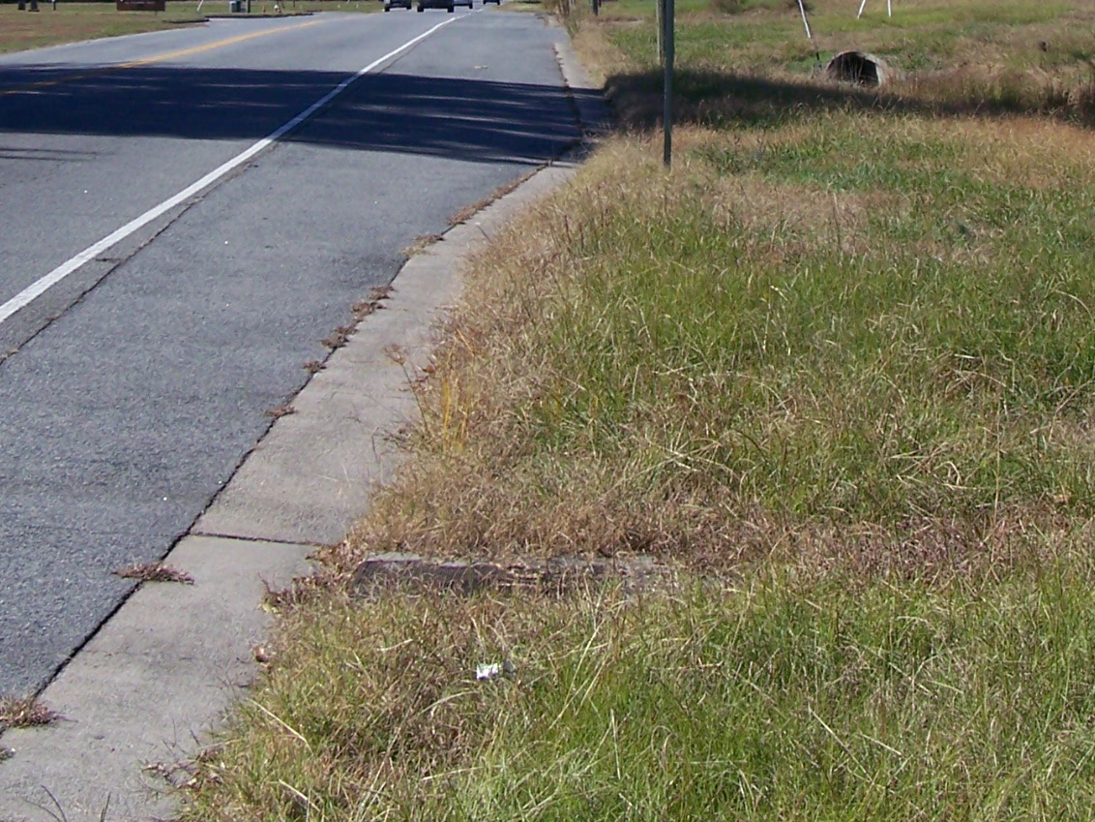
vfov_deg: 16.6
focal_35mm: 87
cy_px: 4
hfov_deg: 22.5
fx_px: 2752
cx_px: 666
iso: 64
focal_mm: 6.3
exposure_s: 1/500
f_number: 4
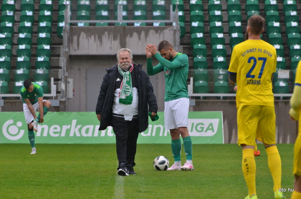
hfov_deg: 5.7
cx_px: 150
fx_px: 3004
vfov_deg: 3.8
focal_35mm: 360
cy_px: 100
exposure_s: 1/250
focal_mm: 240
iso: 500
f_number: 7.1
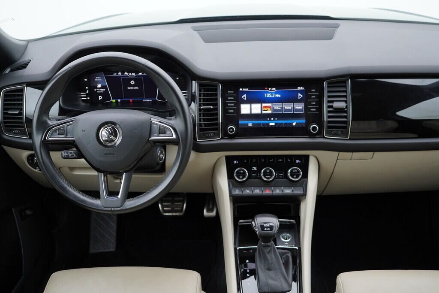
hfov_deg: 53.1
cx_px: 220
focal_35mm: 36
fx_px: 439
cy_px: 146
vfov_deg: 36.9
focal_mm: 24
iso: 160
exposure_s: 1/40
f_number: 2.8
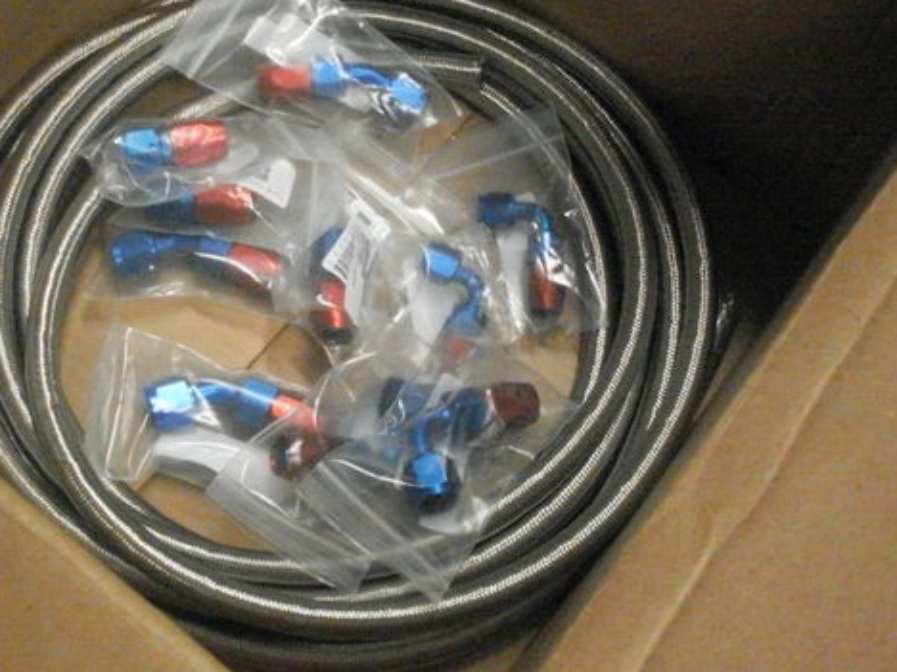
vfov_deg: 28.0
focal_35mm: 52
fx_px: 1347
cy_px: 281
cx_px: 356
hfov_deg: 36.7
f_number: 2.8
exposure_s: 1/60
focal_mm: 6.3
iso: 1000
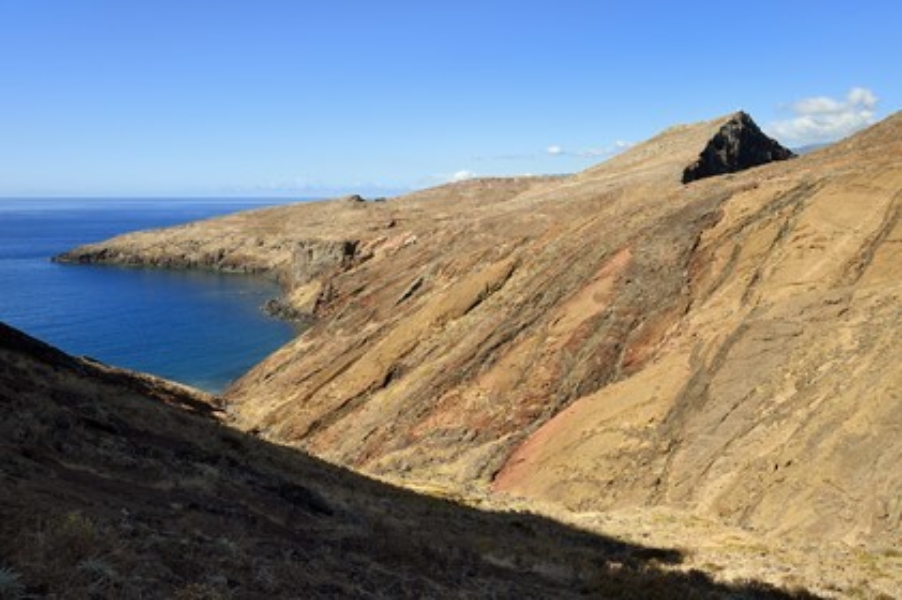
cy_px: 300
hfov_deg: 63.7
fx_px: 726
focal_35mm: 29
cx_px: 451
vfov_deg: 44.9
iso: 200
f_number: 13
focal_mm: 29
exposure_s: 1/200
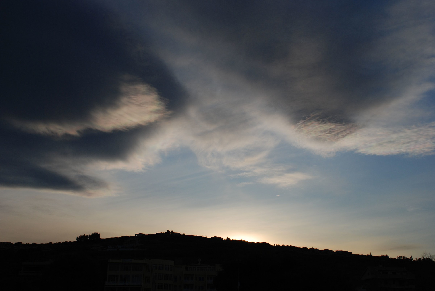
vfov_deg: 29.9
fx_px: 544
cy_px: 146
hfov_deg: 43.6
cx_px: 218
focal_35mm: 45
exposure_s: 1/640
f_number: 8
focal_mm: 30
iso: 100
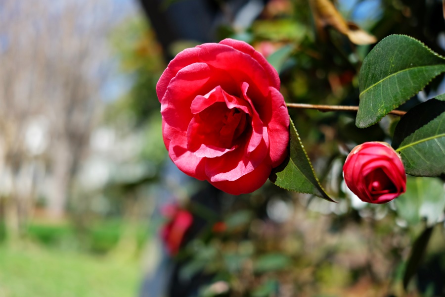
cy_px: 148
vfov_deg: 32.6
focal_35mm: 41
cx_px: 222
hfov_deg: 47.4
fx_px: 507
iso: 200
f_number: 2.8
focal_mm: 27
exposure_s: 1/900
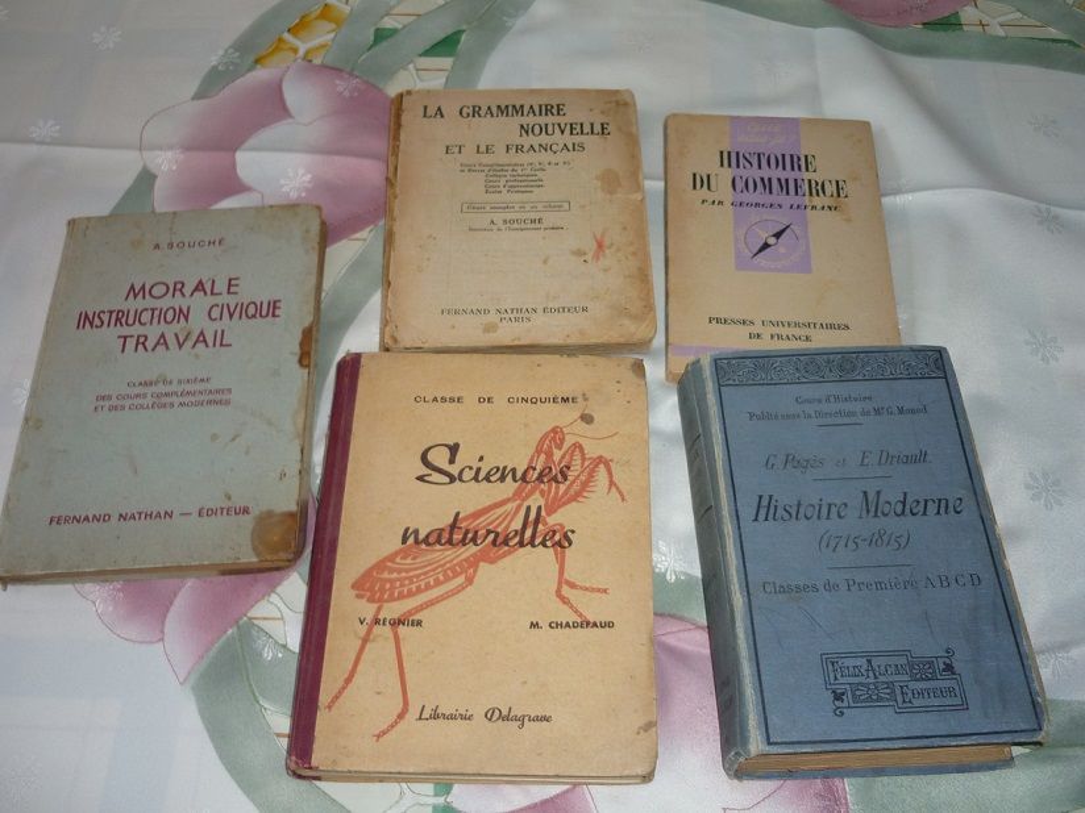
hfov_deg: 55.4
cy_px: 406
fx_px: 1034
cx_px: 542
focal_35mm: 33
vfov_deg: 42.9
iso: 100
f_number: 2.8
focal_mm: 5.5
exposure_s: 1/30
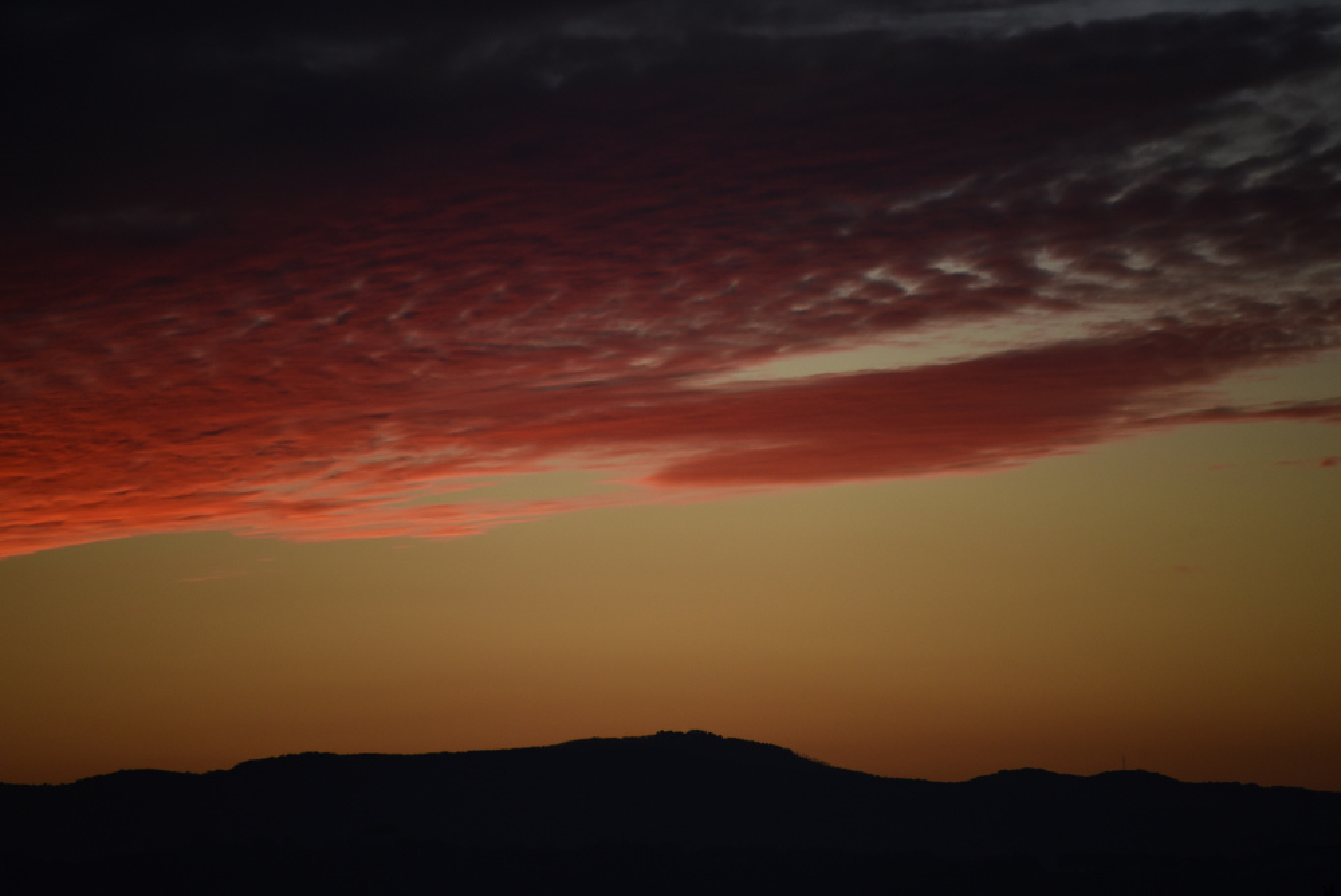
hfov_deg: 6.9
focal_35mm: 300
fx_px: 11181
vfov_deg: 4.6
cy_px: 448
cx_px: 670
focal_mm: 300
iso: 1000
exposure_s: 1/400
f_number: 5.6
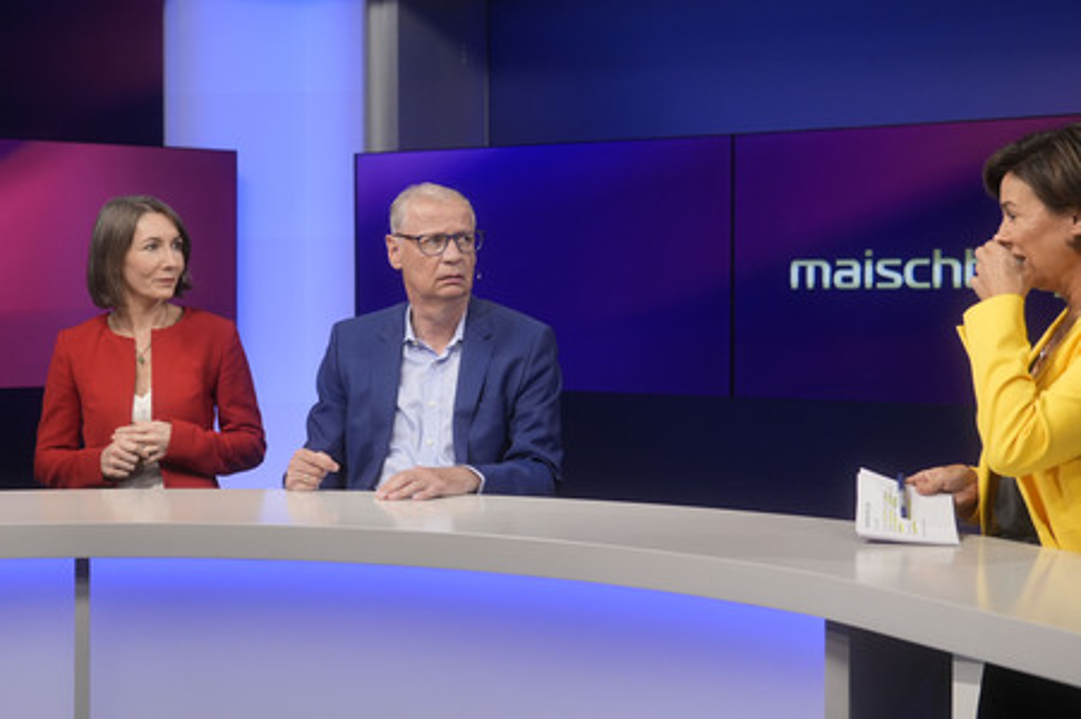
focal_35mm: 45
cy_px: 360
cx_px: 540
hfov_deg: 43.6
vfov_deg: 29.8
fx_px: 1350
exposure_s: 1/250
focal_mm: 30
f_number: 2.2
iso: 640
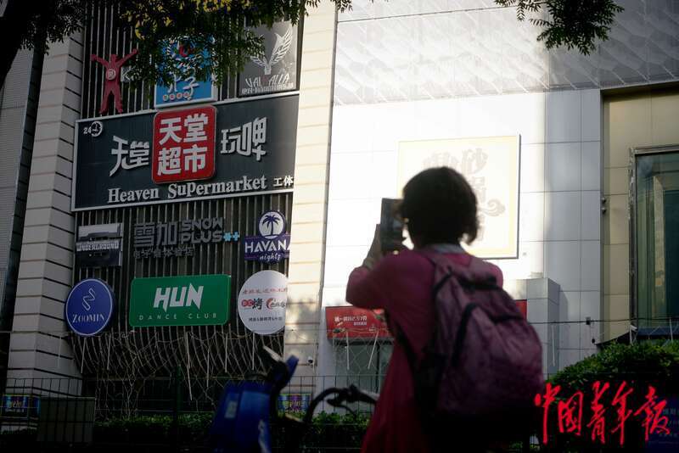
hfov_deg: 31.9
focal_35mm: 63
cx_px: 340
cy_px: 226
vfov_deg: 21.6
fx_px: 1189
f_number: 5.6
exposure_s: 1/250
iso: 100
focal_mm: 63
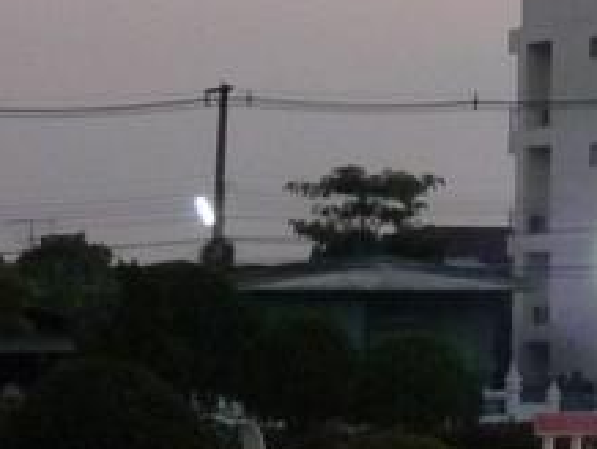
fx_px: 4731
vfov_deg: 5.4
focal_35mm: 274
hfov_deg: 6.8
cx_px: 1528
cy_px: -178
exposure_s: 1/30
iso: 400
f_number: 3.2
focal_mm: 9.2
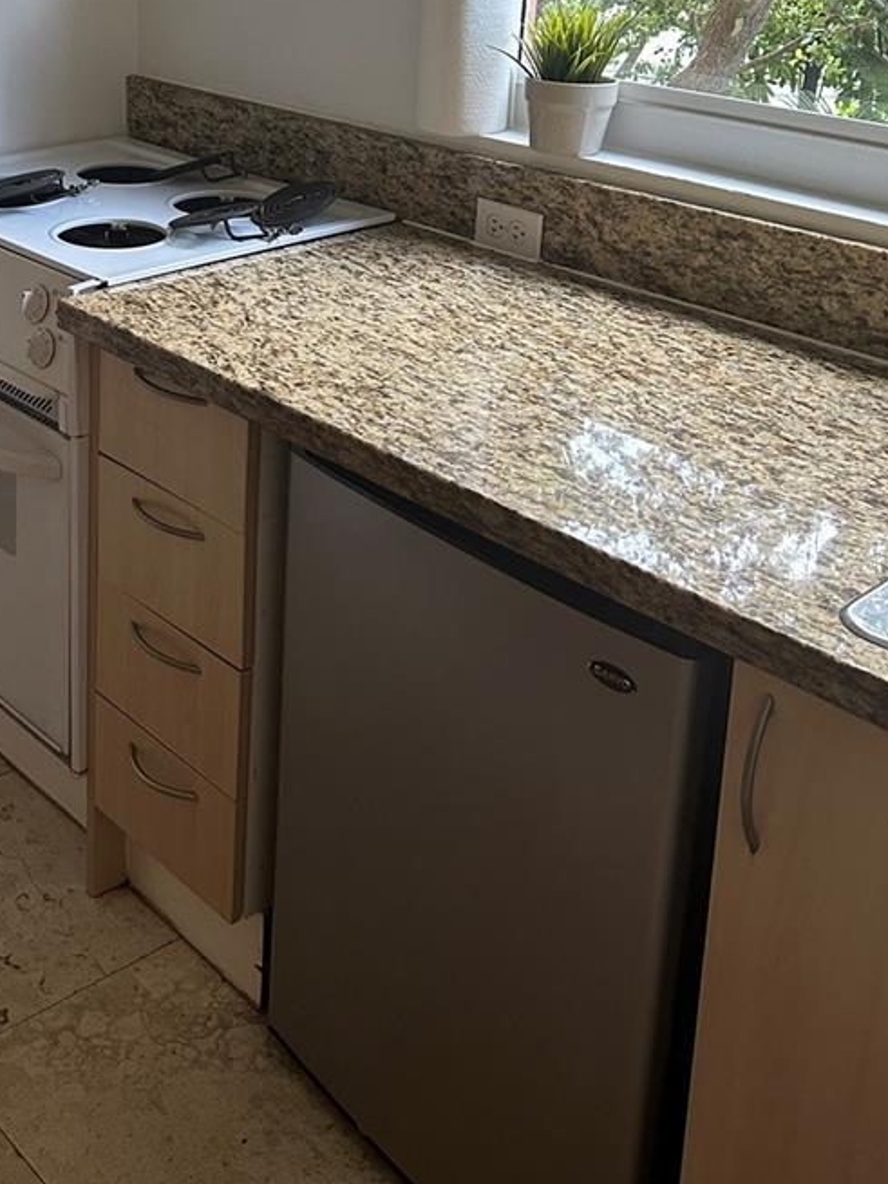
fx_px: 1505
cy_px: 219
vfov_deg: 41.0
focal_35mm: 44
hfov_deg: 31.5
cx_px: 107
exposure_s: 1/60
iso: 320
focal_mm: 6.86
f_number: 1.78
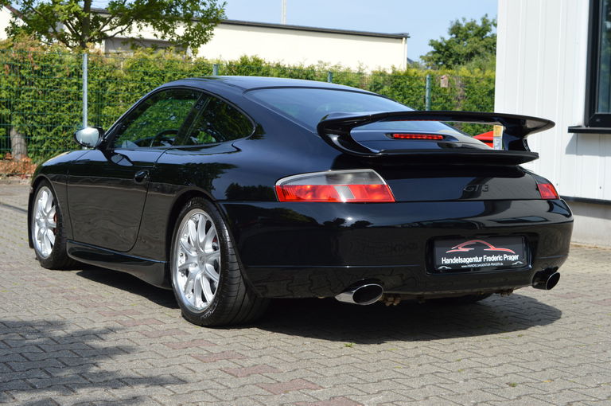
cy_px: 203
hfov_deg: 35.1
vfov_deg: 23.7
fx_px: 966
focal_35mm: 57
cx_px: 306
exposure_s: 1/200
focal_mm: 38
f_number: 7.1
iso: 100
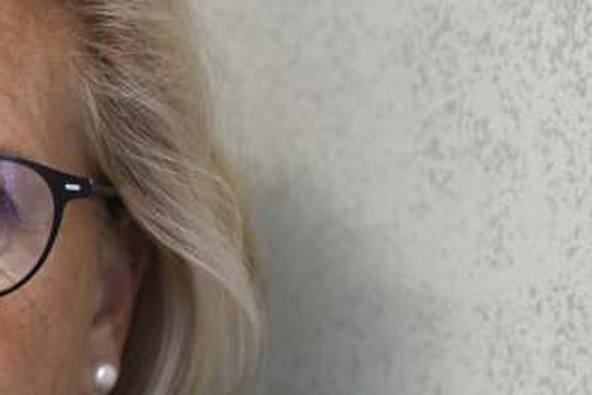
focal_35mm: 299
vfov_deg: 4.6
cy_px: 391
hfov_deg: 6.8
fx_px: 4917
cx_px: -145
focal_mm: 70
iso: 2000
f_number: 2.8
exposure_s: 1/125
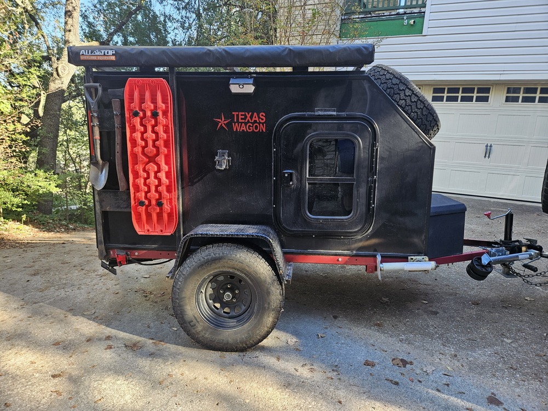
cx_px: 274
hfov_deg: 73.9
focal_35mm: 23
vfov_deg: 58.9
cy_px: 206
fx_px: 364
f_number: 1.8
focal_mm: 5.4
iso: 50
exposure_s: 1/120
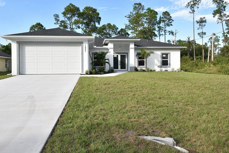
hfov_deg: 68.0
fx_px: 169
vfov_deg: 48.5
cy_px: 69
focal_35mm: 27
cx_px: 103
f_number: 14
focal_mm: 15
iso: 640
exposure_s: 1/250
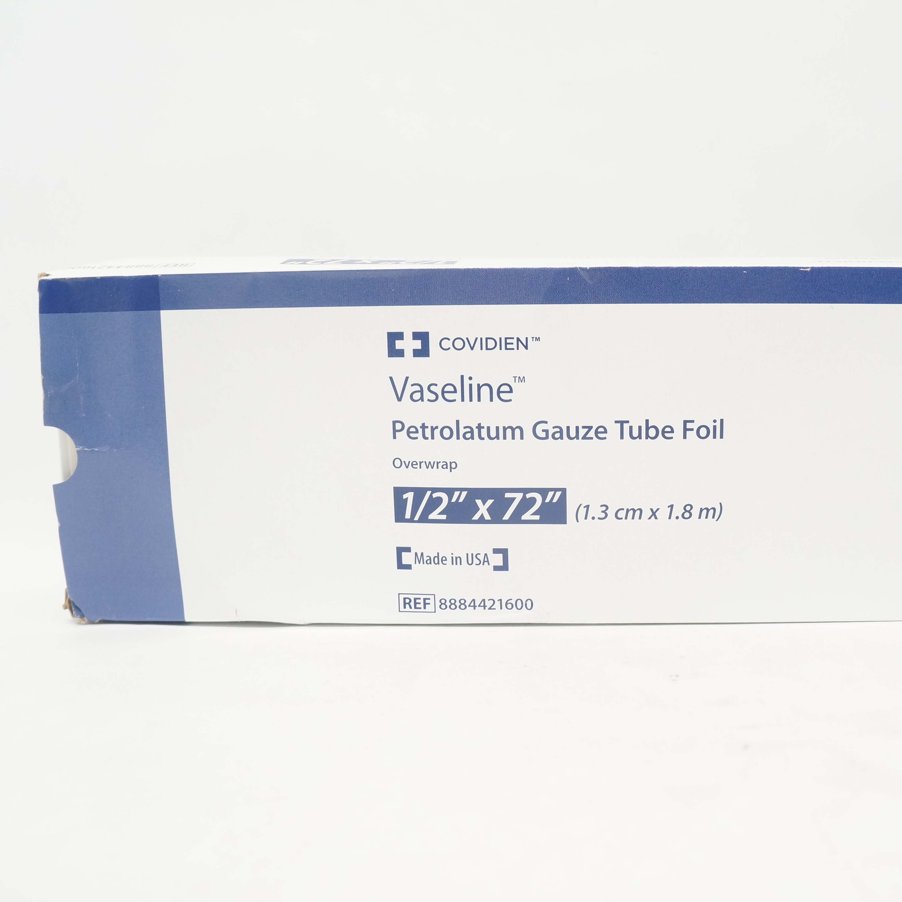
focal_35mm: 35
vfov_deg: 47.2
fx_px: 1032
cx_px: 584
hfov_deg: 46.6
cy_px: 457
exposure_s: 1/125
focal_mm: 18
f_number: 4.5
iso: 800
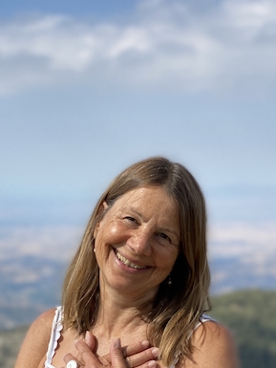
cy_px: 314
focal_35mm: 90
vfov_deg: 21.4
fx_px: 956
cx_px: 116
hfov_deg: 16.4
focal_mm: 6
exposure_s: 1/1332
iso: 20
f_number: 2
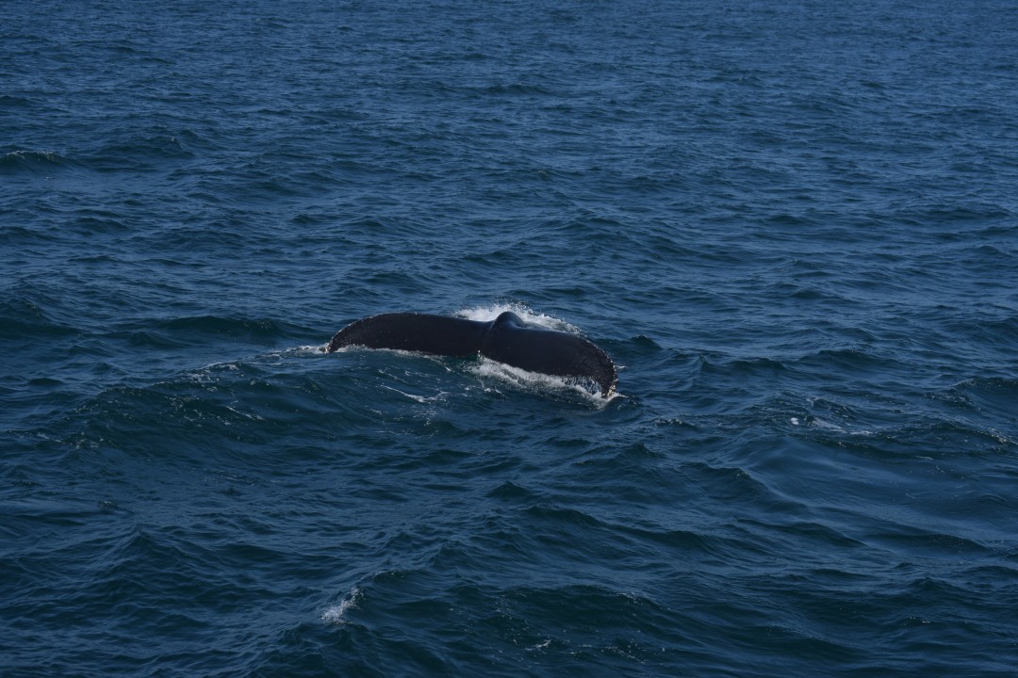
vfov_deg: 16.6
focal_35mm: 82
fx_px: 2333
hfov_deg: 24.6
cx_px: 509
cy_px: 339
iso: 200
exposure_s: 1/1600
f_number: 5.6
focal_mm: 55
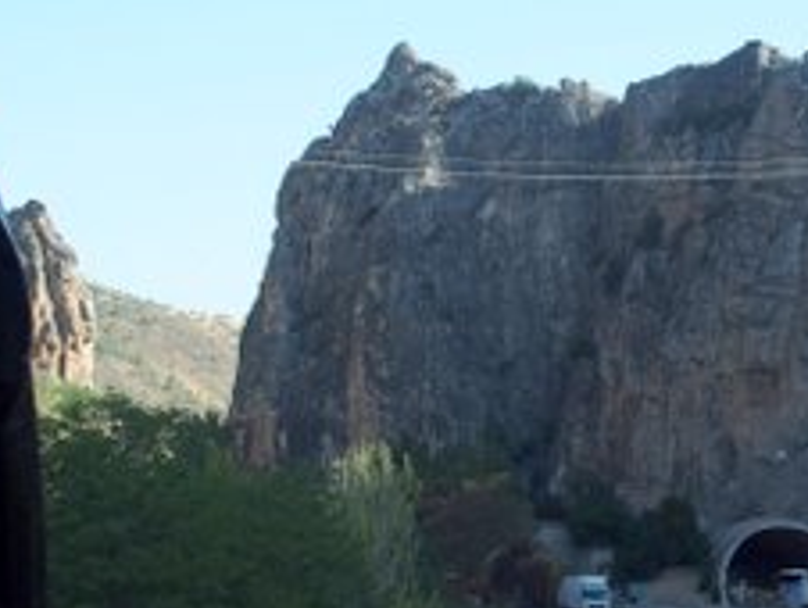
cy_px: 404
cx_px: 647
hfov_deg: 16.1
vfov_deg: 12.3
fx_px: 2827
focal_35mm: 121
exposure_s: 1/320
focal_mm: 12
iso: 100
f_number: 3.5
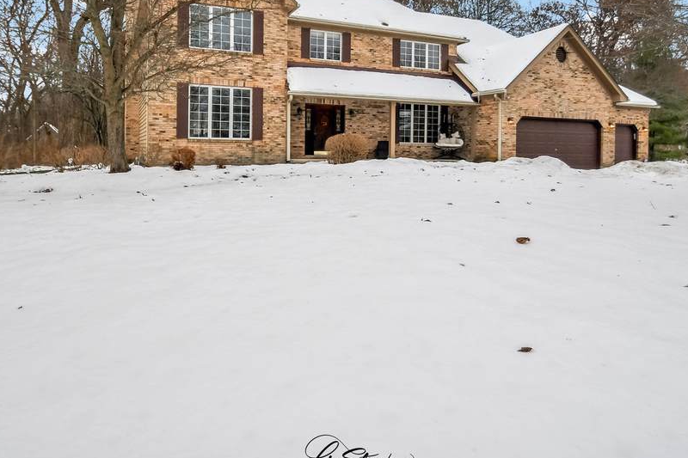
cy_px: 122
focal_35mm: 24
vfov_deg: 51.2
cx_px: 321
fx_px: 459
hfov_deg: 73.7
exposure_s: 1/5000
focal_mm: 10
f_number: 8
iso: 400
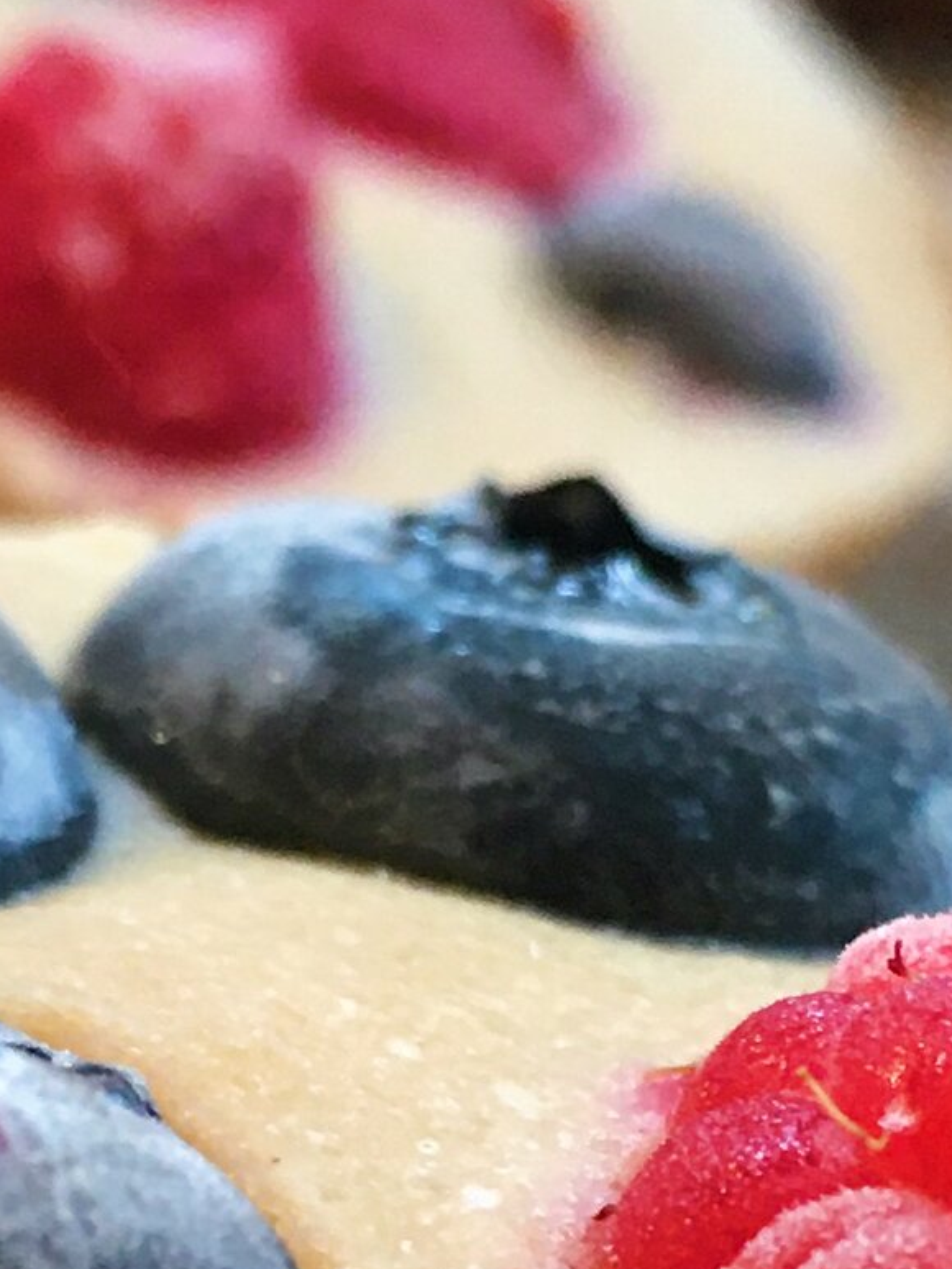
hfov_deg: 11.8
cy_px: 1324
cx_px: 227
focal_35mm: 125
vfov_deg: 15.4
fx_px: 4582
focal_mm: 4.15
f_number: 2.2
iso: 80
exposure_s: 1/30
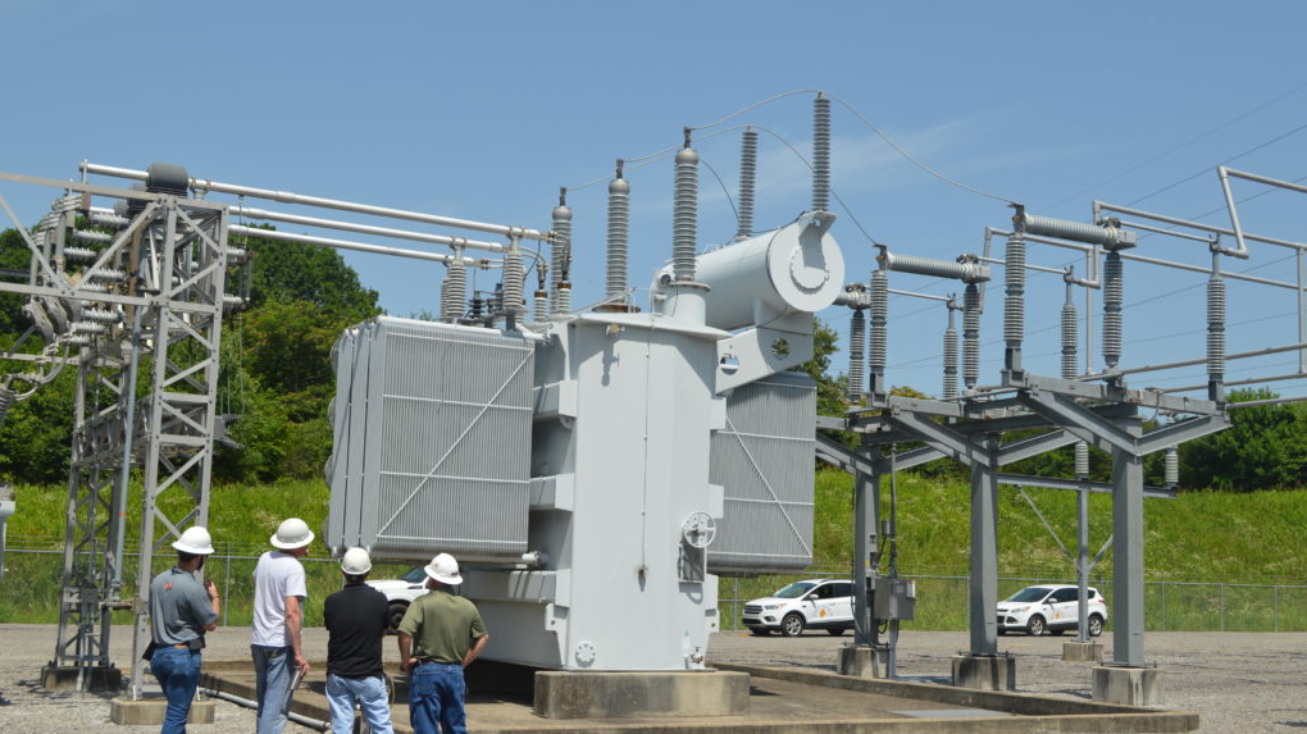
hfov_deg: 49.4
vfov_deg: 29.0
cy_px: 385
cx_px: 652
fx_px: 1420
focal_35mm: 41
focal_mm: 26
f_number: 9
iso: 100
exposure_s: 1/320
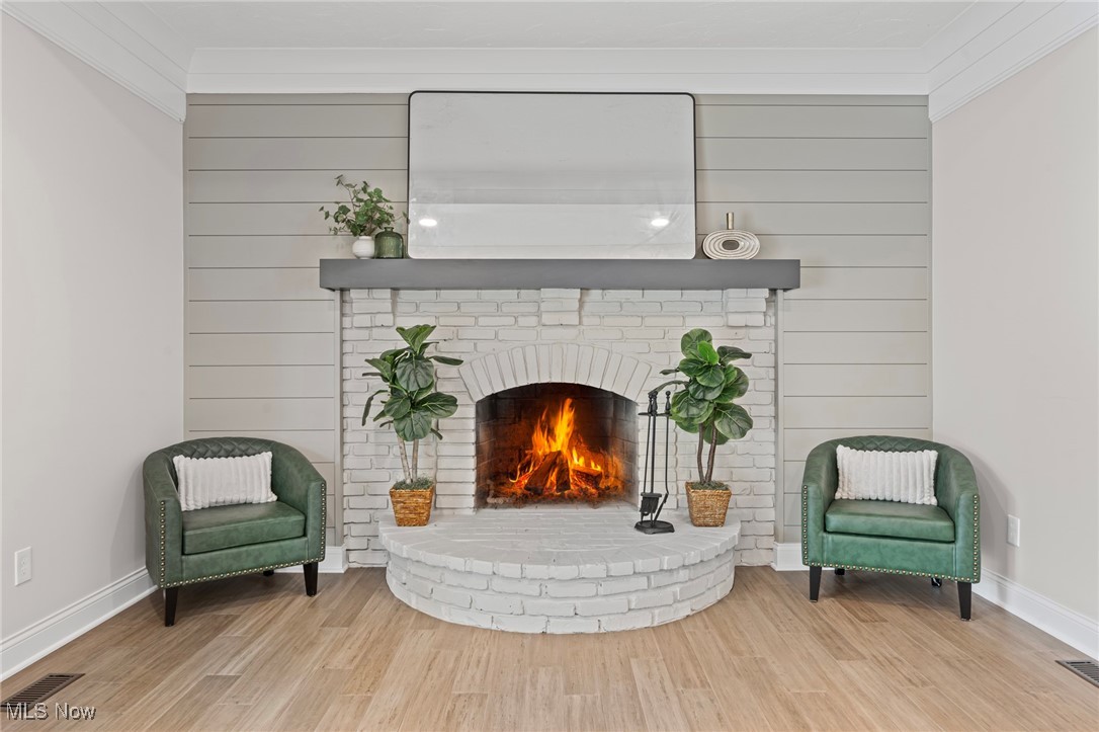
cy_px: 366
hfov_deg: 73.8
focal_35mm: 24
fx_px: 732
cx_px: 550
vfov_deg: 53.1
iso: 250
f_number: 9
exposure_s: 1
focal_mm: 24
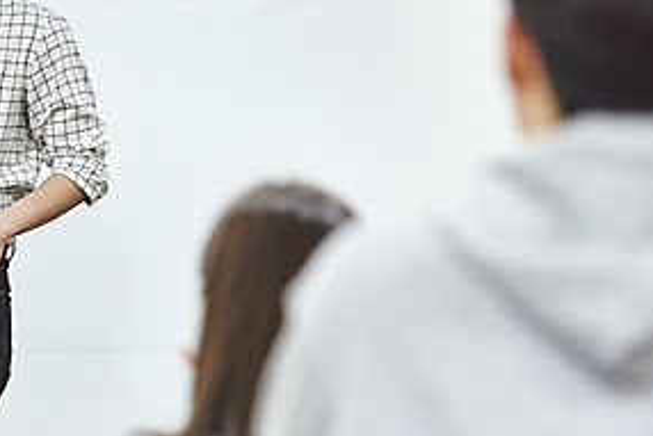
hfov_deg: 8.4
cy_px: 144
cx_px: 56
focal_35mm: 243
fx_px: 4410
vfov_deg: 5.7
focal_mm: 116
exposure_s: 1/250
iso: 1000
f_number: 2.8
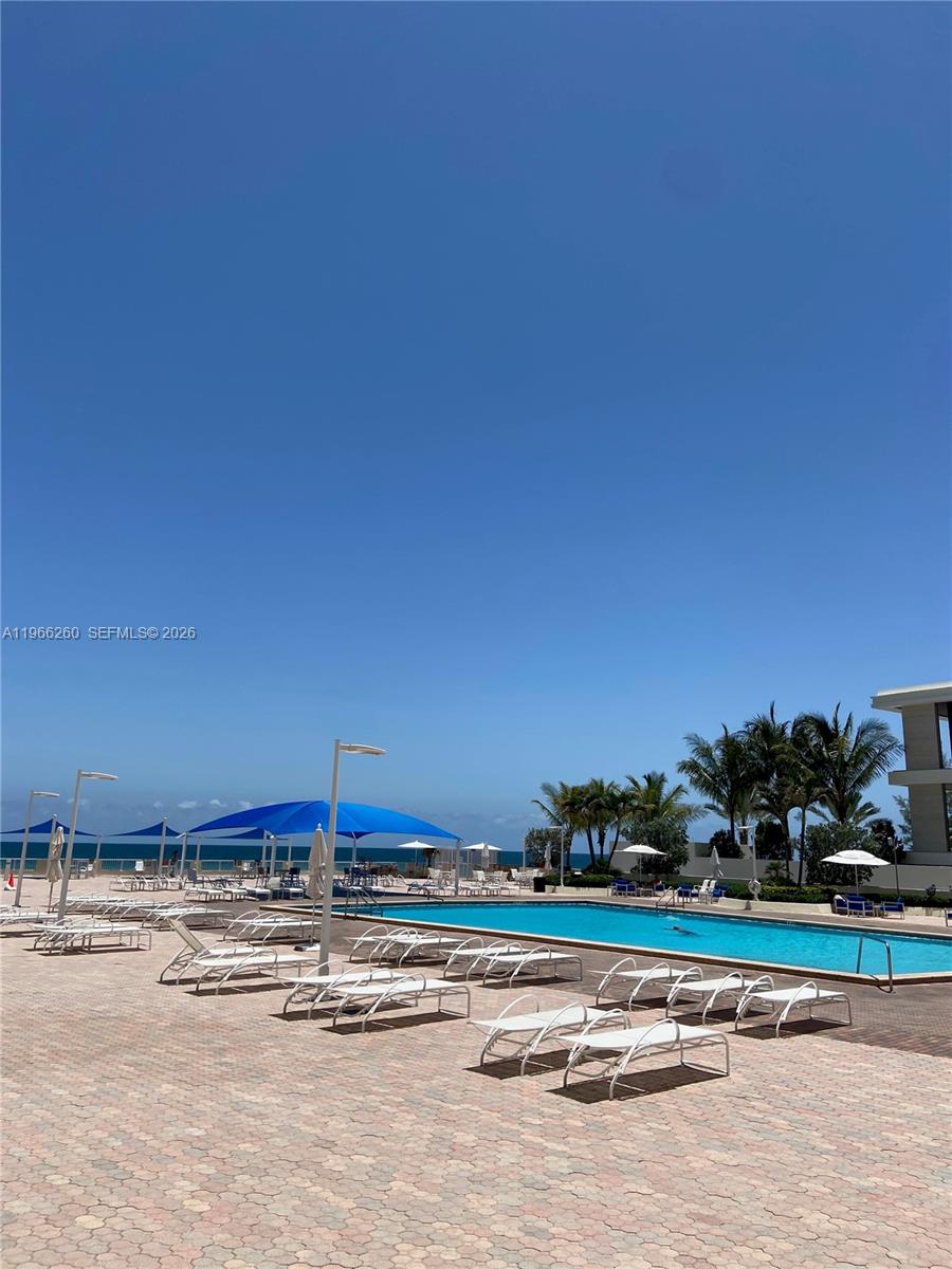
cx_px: 476
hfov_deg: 53.1
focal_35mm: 26
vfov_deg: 67.3
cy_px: 634
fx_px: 953
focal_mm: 4.25
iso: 32
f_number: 1.8
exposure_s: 1/6061
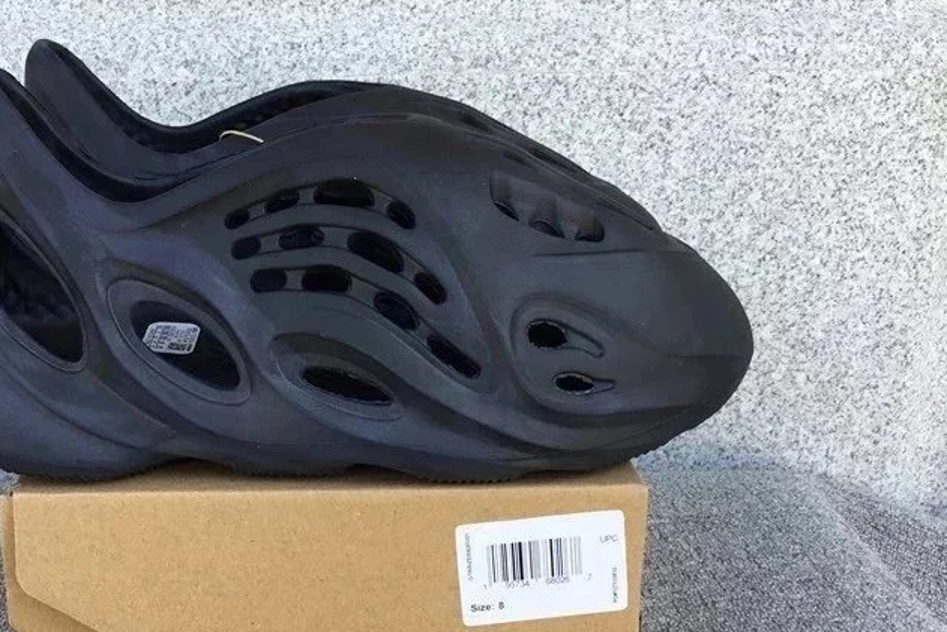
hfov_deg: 42.1
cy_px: 405
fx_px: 1210
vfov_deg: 29.1
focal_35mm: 46
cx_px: 311
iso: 25
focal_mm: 3.3
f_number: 2.4
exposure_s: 1/100
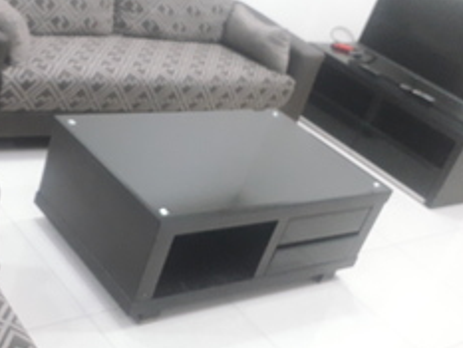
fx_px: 709
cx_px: 108
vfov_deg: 27.5
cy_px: 192
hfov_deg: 35.3
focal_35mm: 53
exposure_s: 1/25
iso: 200
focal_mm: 3.6
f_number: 1.9
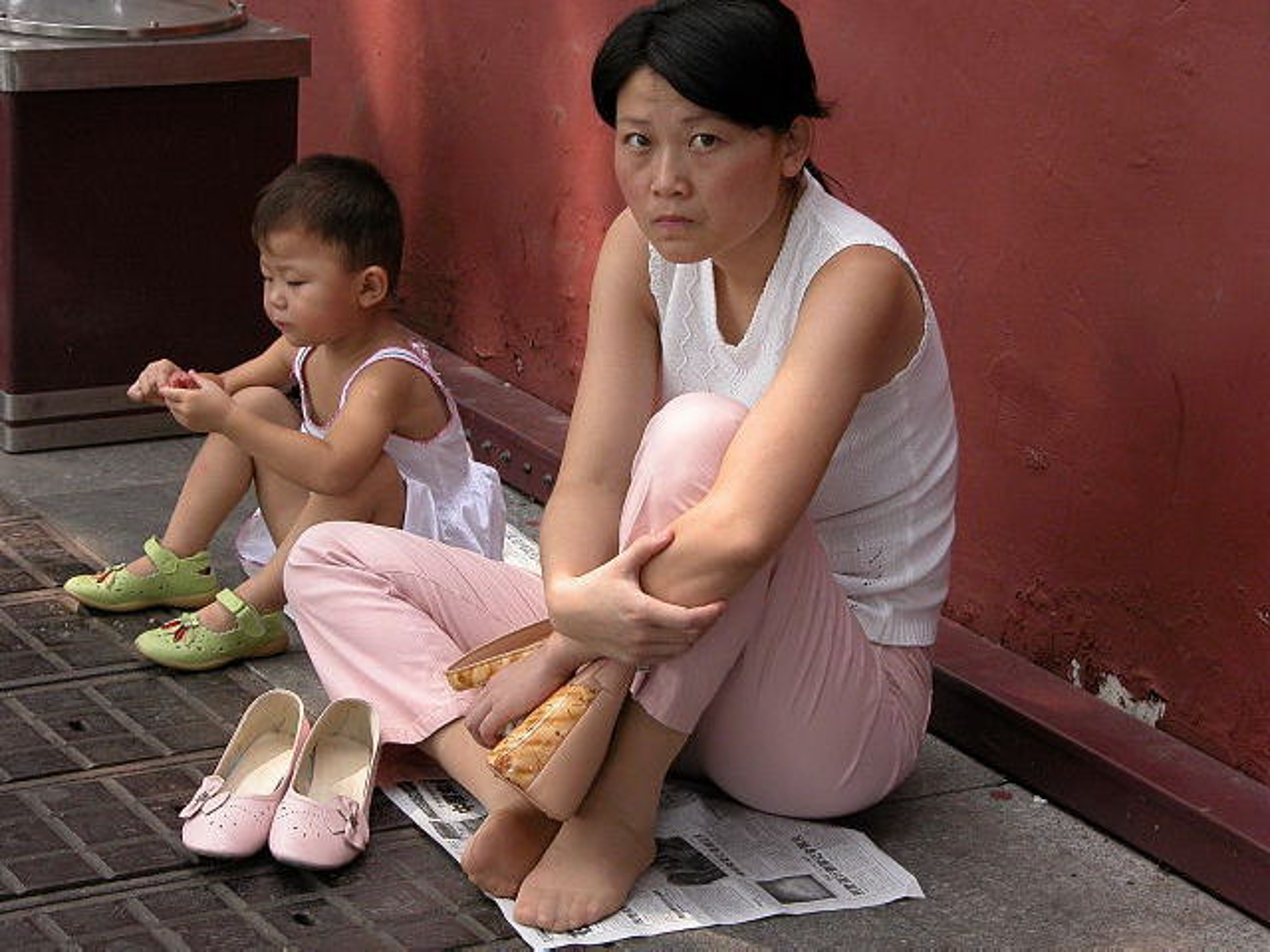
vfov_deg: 14.8
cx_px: 635
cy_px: 476
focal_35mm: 100
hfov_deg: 19.6
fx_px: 3669
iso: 200
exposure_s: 1/109
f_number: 4.1
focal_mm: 25.4
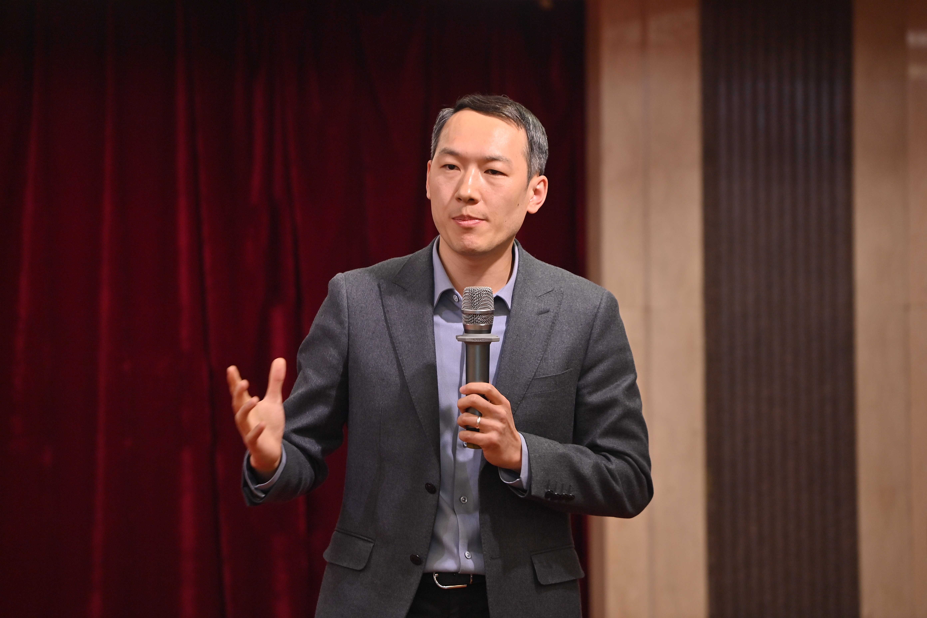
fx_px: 3991
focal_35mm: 155
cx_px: 464
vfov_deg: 8.9
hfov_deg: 13.2
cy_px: 309
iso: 500
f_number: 3.2
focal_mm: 155
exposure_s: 1/125
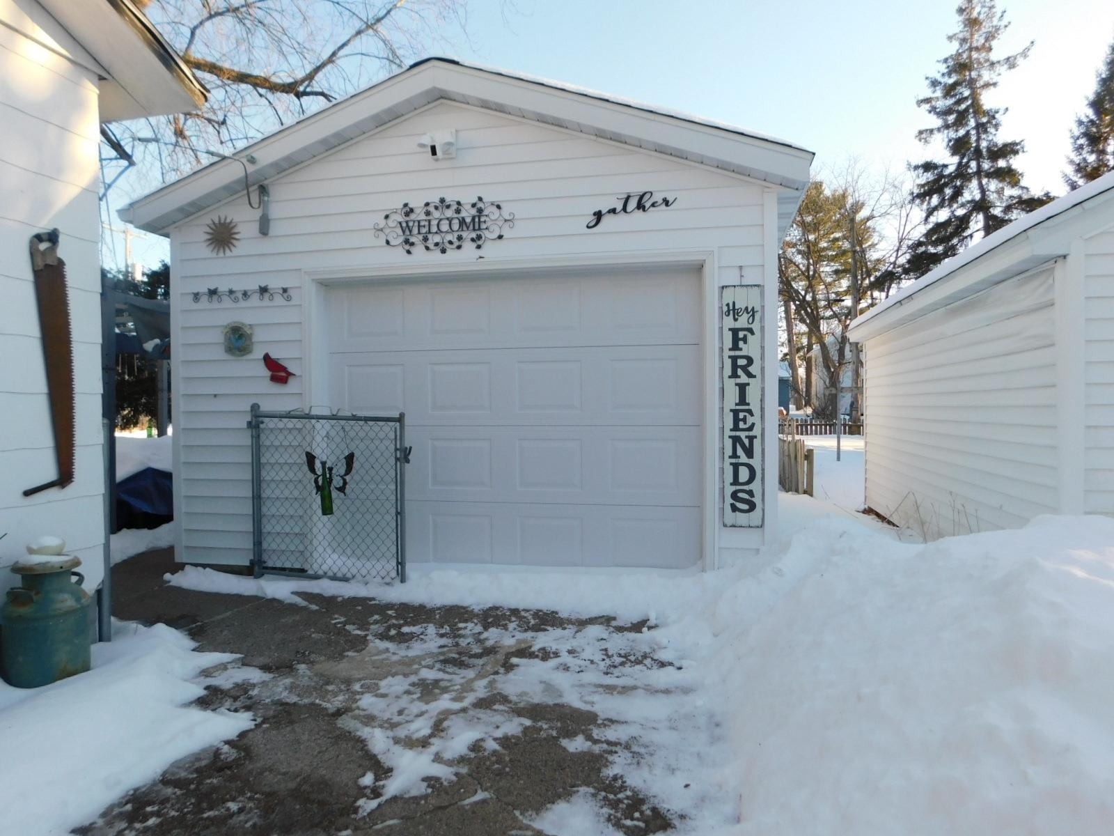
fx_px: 740
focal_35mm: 23
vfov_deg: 58.9
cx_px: 557
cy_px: 418
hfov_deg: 73.9
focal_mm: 4
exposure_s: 1/400
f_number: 3
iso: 125
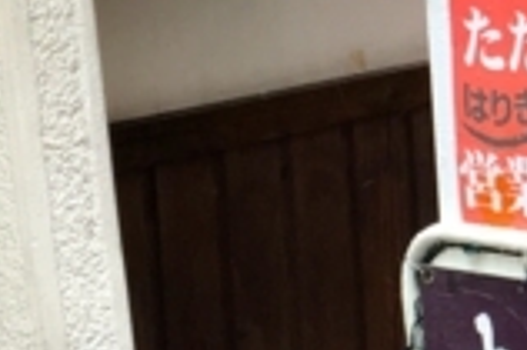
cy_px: 23
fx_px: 2237
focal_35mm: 153
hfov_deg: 12.5
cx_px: 877
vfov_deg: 8.9
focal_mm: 4.15
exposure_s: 1/120
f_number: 2.2
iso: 40
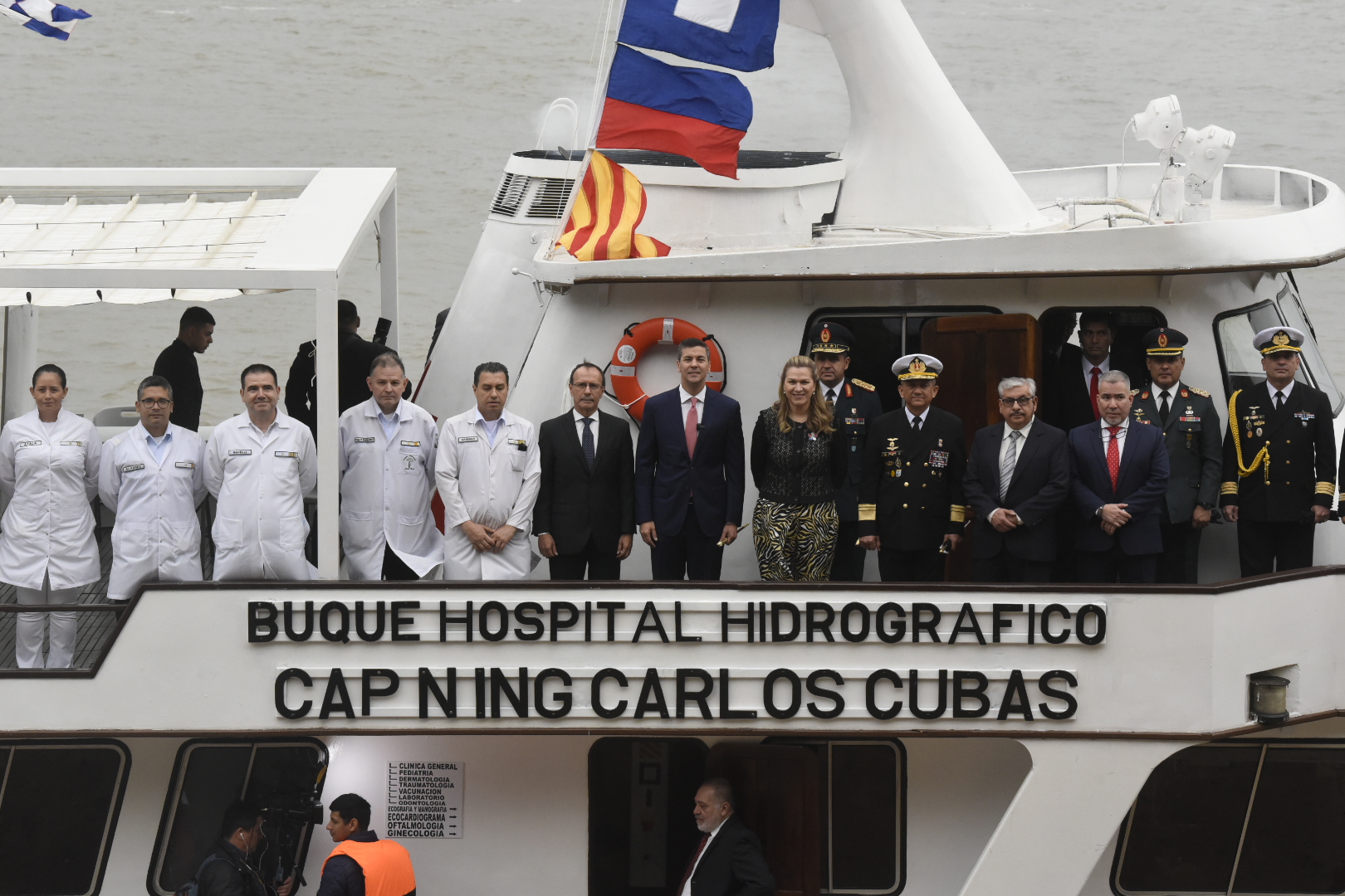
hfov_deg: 16.4
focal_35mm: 125
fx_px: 4670
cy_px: 448
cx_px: 672
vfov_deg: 11.0
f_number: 8
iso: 4000
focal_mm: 125
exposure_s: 1/500
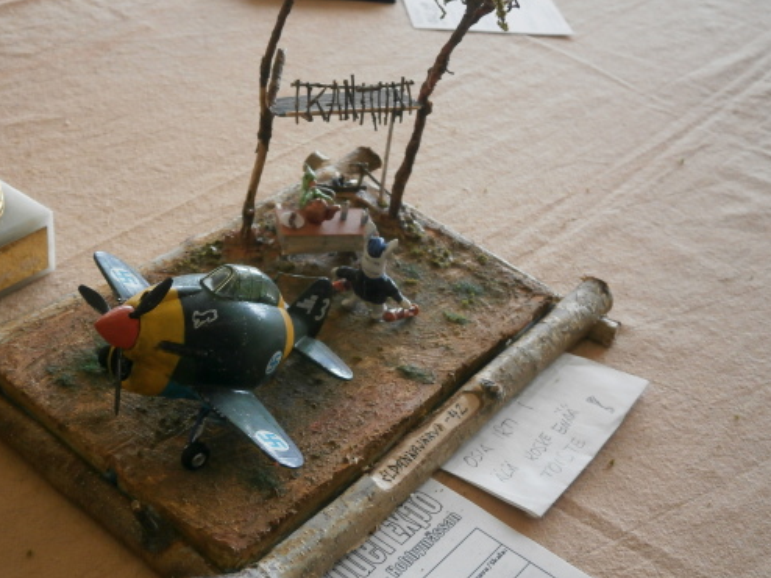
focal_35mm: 51
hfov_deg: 37.5
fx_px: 1135
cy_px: 270
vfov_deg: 28.5
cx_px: 359
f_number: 3.4
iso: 160
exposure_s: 1/40
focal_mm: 8.3
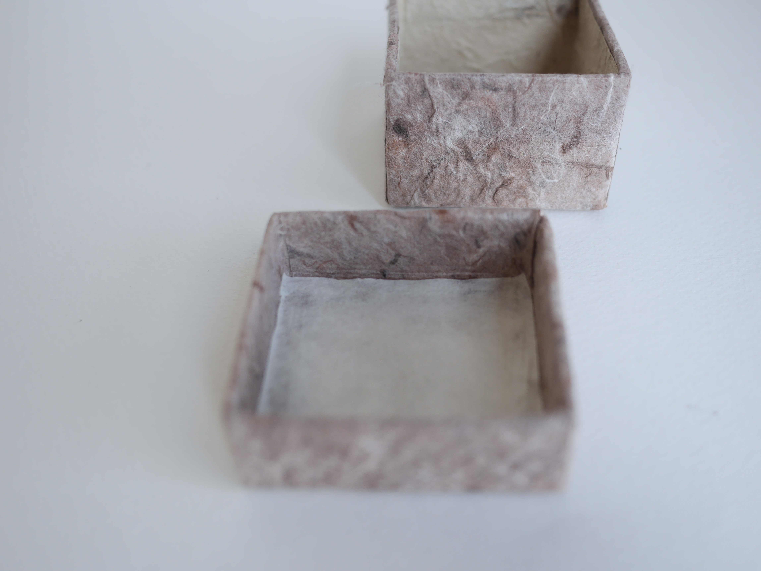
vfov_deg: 36.0
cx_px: 380
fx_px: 880
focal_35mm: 40
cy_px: 286
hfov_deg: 46.8
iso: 200
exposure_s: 1/160
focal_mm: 20
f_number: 2.2
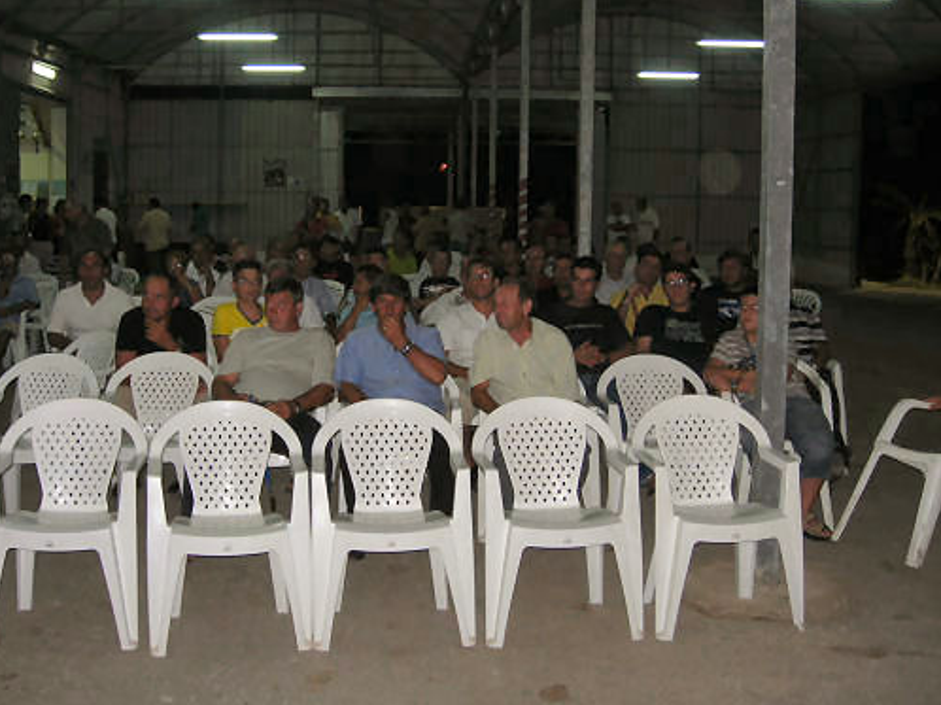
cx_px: 457
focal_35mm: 45
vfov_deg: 32.1
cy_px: 306
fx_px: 1223
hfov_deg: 42.1
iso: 73
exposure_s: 1/60.1
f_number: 2.8
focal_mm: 7.8
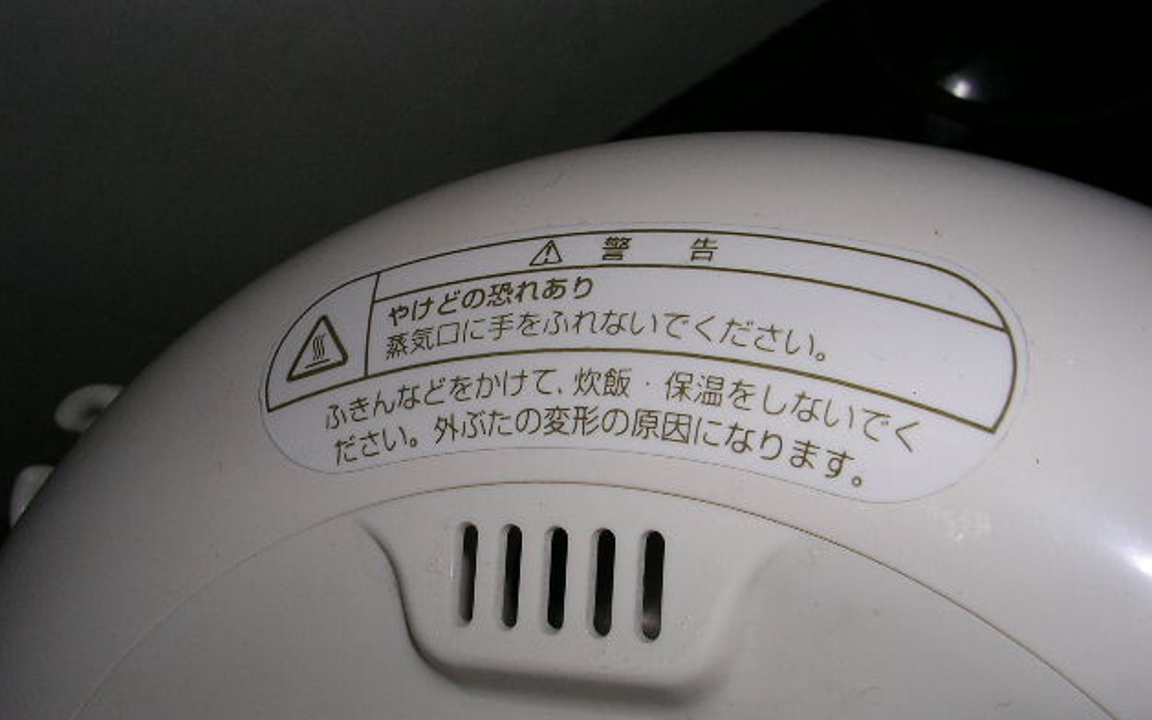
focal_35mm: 41
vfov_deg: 31.2
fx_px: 1287
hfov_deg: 48.2
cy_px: 425
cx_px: 573
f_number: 5.6
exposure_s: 1/60.1
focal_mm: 5.8
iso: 50
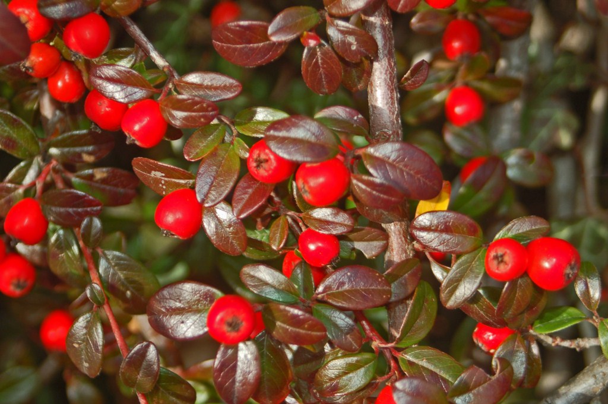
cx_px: 304
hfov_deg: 16.7
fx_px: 2076
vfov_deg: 11.1
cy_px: 202
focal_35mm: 123
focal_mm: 82
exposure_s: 1/200
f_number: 6
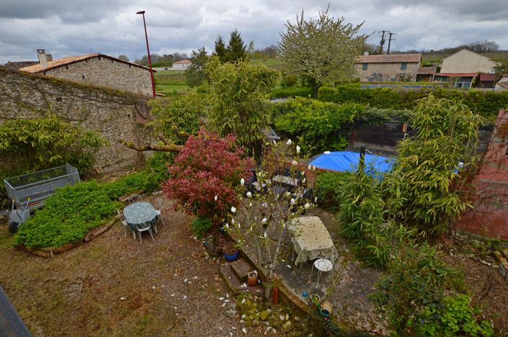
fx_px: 254
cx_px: 254
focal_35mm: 18
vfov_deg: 67.2
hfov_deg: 90.1
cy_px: 168
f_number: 7.1
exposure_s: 1/200
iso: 100
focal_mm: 12
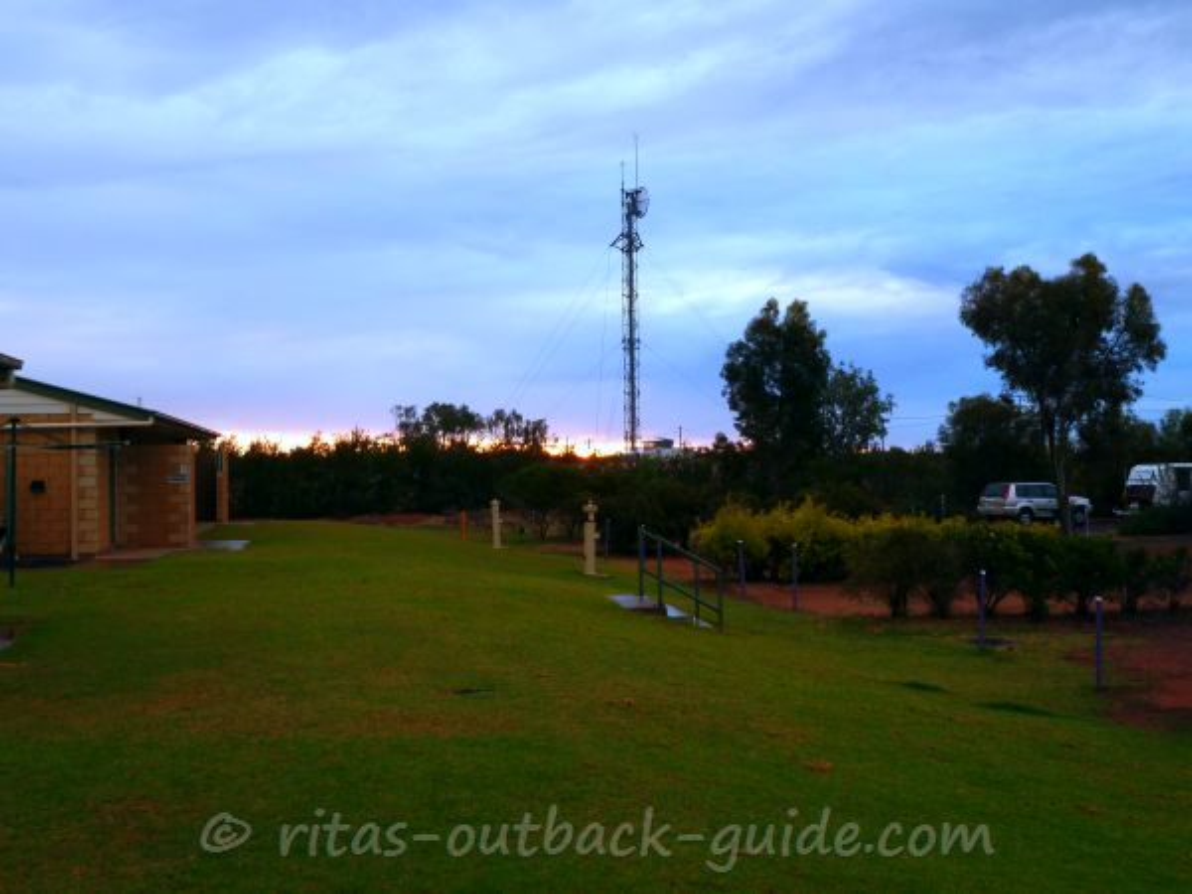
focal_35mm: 42
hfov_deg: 44.8
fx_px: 1446
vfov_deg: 34.3
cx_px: 596
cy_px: 447
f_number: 3.7
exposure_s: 1/15
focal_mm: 6.9
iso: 80
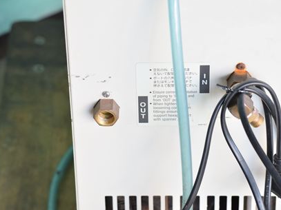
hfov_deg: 13.9
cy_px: 110
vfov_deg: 10.4
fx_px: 1152
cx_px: 145
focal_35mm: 142
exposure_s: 1/40
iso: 1250
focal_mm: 80
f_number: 6.3
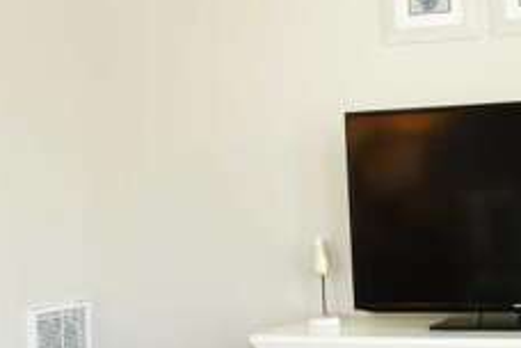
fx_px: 1317
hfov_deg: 22.4
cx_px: 283
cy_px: 207
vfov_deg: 15.0
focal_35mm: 91
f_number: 7.1
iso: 500
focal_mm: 18
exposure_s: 1/25
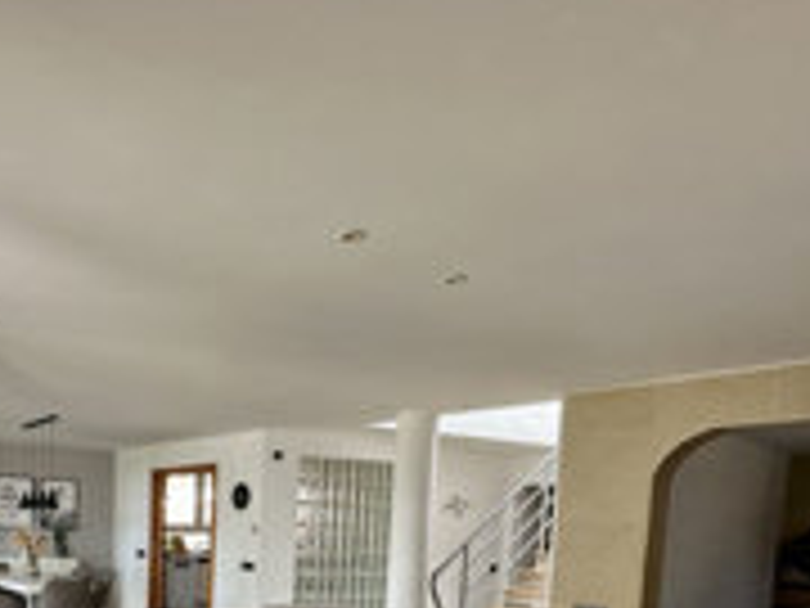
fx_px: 655
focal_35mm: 28
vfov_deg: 44.1
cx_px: 234
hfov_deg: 61.0
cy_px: 576
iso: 100
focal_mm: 2.22
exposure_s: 1/99
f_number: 2.2
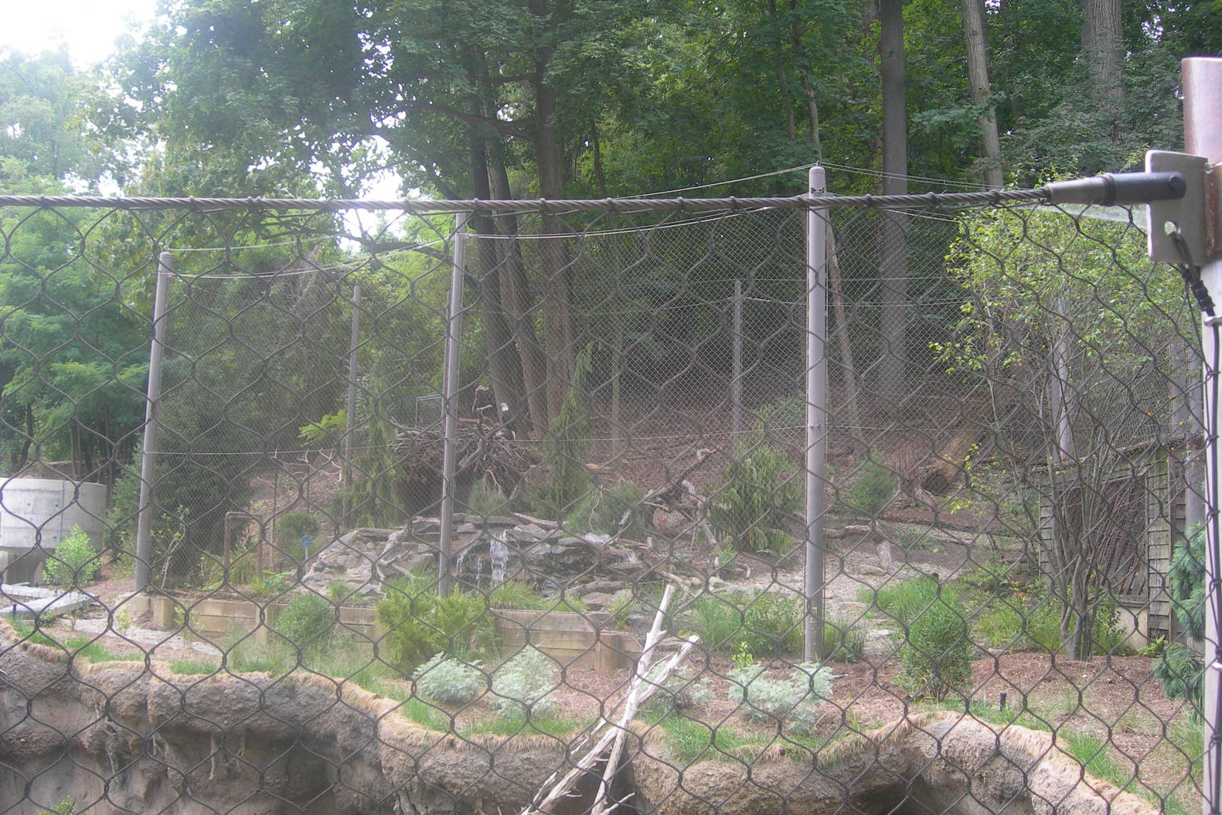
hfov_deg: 48.5
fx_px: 1358
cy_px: 418
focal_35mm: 40
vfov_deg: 33.4
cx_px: 608
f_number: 2.8
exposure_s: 1/133
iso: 50
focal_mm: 7.8
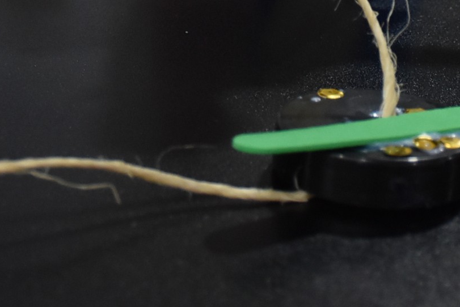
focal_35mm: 166
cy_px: -222
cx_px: 393
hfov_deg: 12.3
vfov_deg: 8.0
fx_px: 2123
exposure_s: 1/60
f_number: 4
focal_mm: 30
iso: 1100
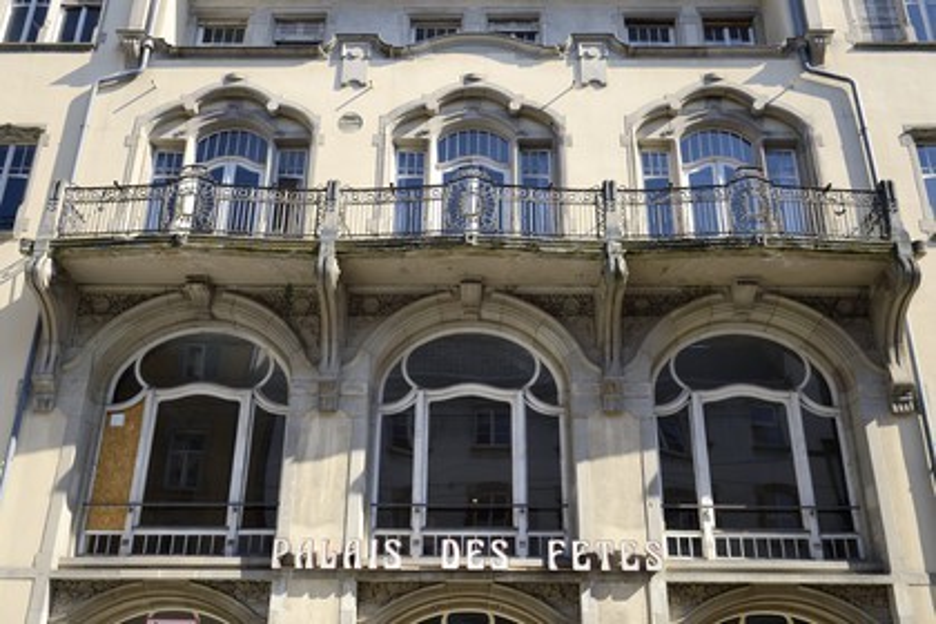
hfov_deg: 58.7
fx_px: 832
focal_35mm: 32
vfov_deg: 41.1
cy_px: 312
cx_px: 468
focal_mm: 32
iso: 200
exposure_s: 1/250
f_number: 8
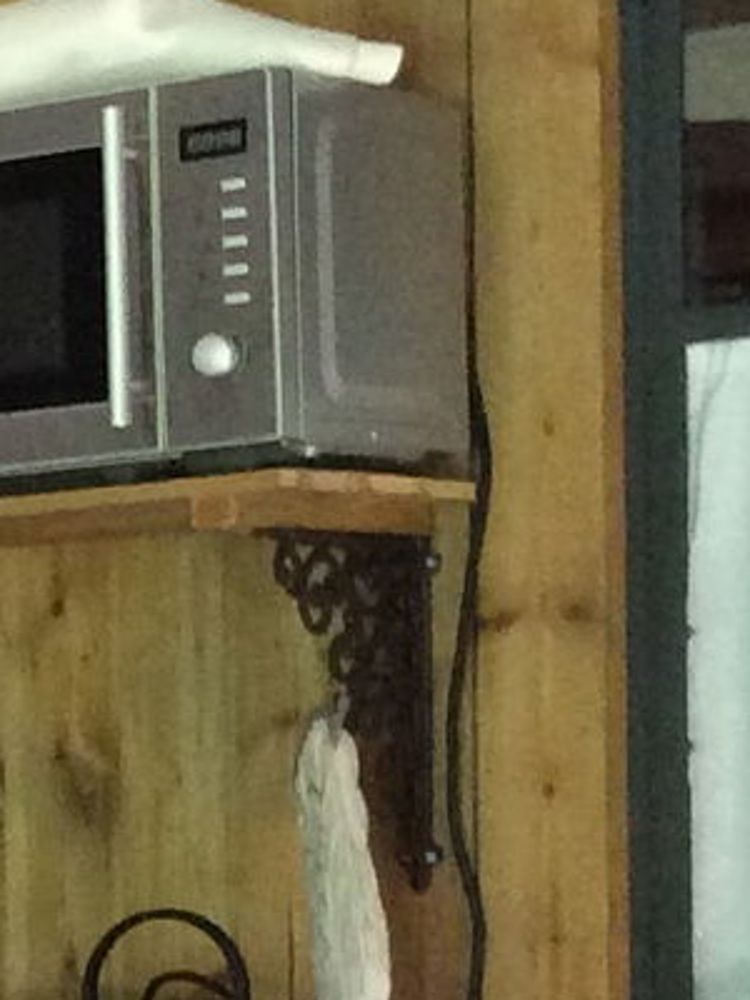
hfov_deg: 7.9
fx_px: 4940
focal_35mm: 171
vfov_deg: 11.3
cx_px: -1205
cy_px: 1190
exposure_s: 1/24
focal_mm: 3.3
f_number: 2.4
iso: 200
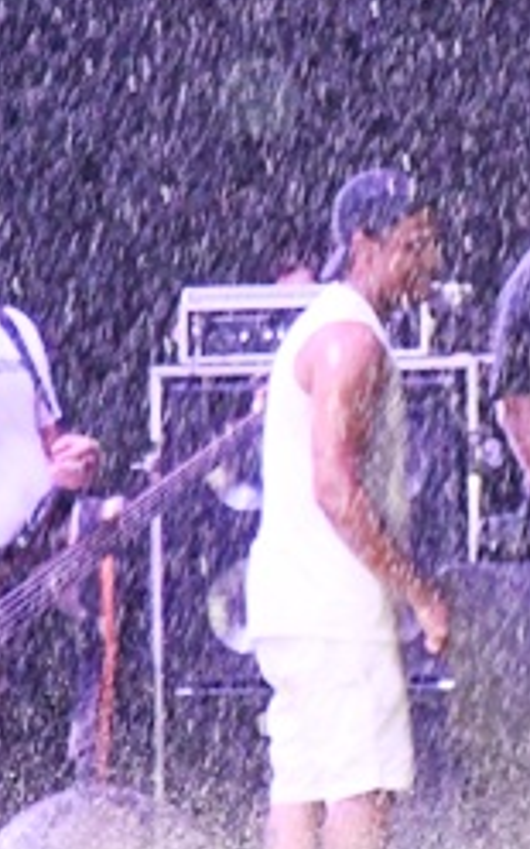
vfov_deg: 2.4
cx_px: 325
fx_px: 20453
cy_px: 300
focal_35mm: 885
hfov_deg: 1.5
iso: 6400
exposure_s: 1/250
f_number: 5.6
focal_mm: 140
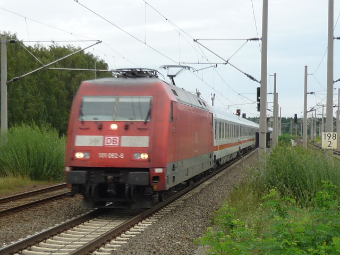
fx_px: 324
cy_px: 128
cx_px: 170
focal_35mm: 33
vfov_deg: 42.9
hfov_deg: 55.4
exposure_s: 1/200
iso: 100
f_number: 2.8
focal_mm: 5.5
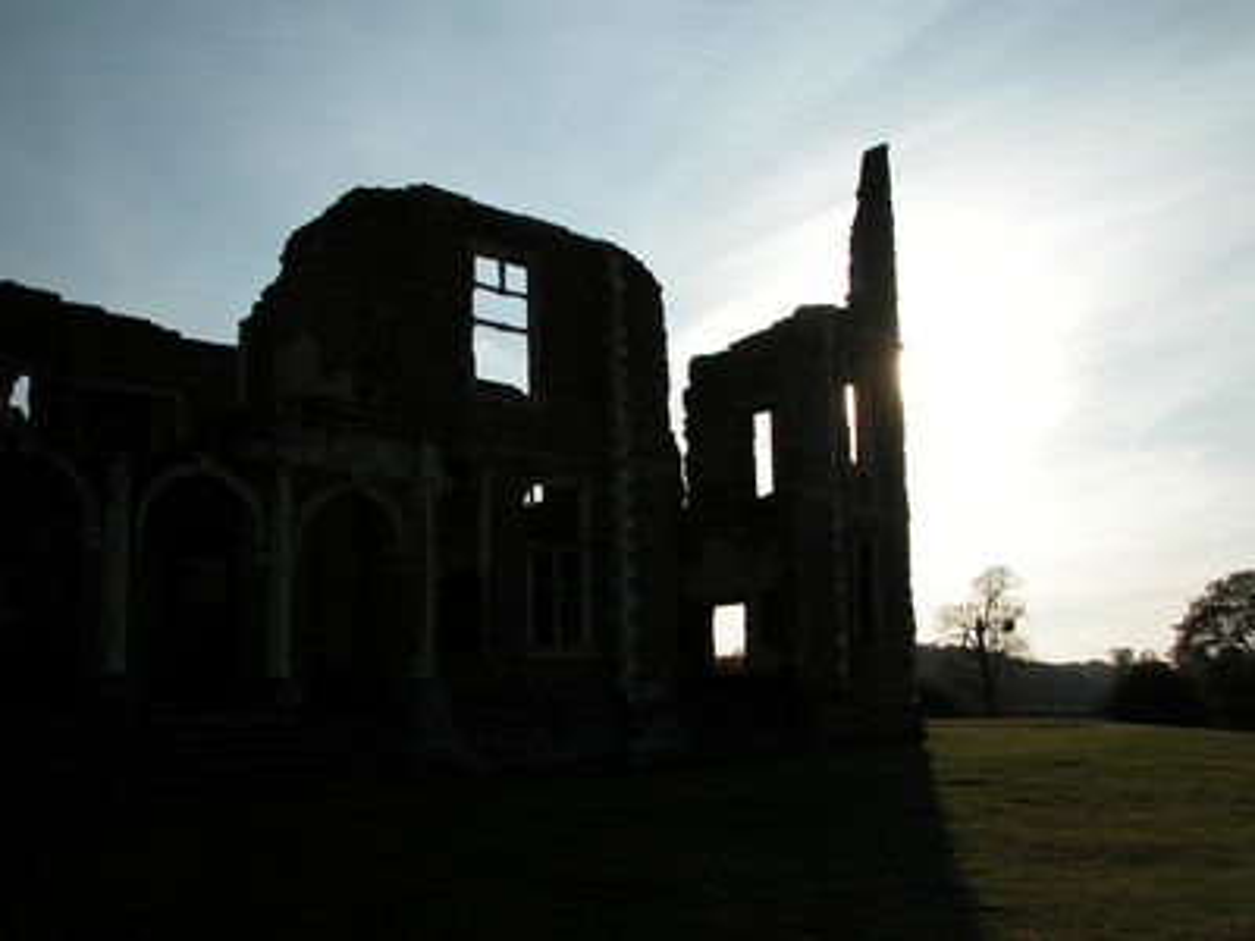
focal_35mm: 35
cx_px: 628
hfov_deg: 52.6
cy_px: 470
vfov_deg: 40.7
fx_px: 1269
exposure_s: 1/542
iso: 100
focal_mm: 8.9
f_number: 8
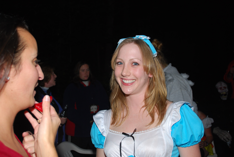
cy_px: 78
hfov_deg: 53.1
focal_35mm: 36
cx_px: 117
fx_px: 234
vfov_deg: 37.0
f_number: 4.2
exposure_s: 1/60
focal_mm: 24
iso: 200
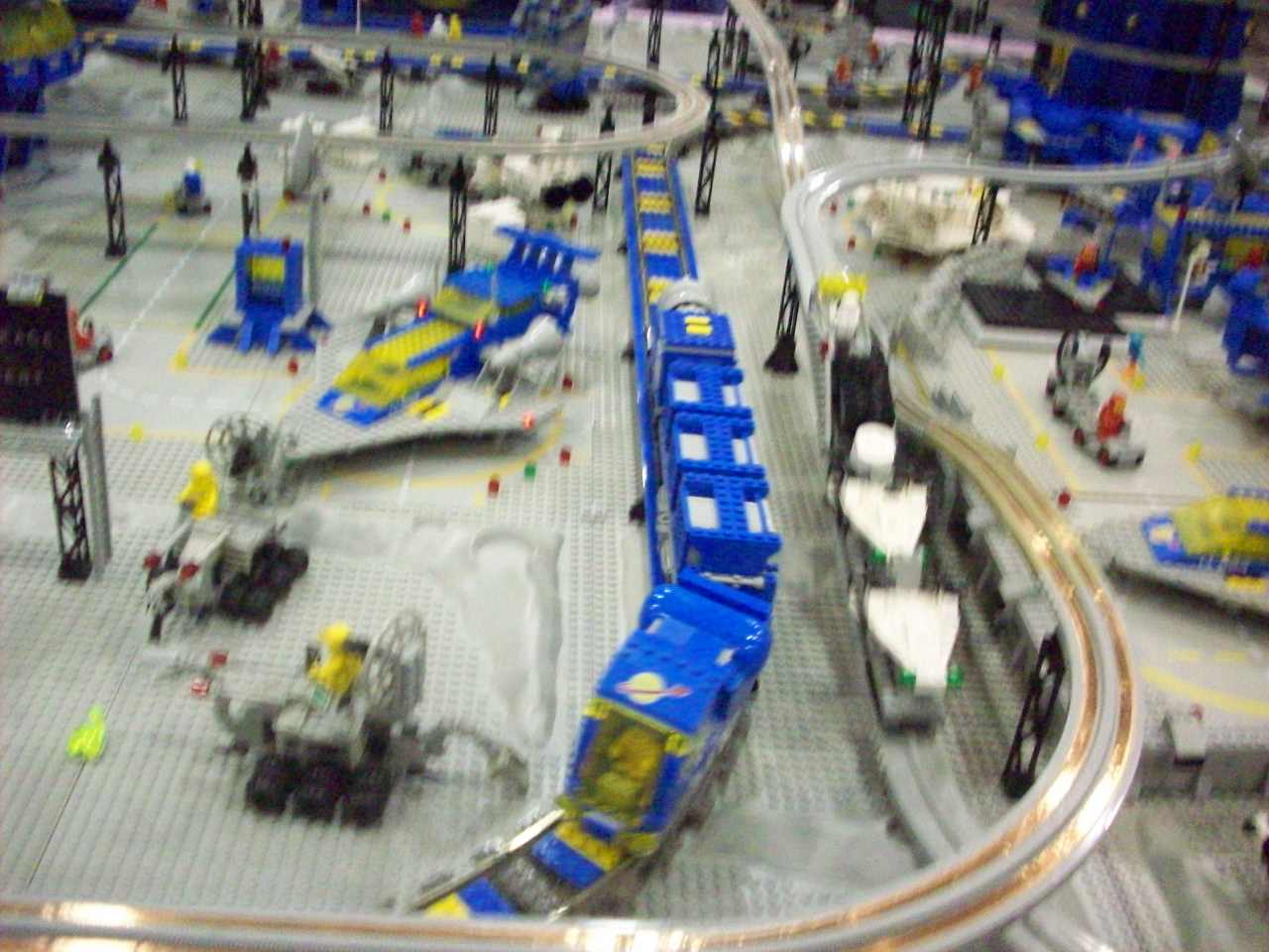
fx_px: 1356
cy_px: 476
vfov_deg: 38.7
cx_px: 634
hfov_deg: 50.1
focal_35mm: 37
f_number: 2.8
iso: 707
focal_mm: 6.2
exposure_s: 1/64
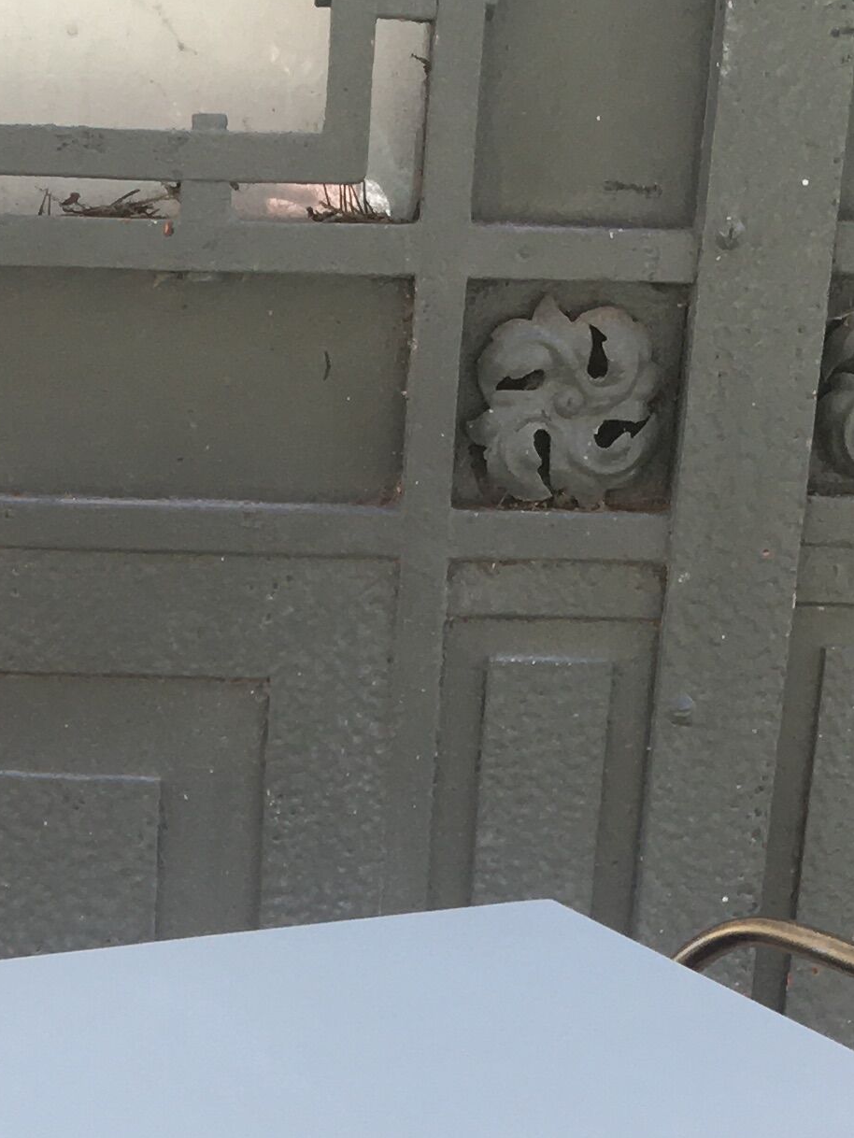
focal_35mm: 96
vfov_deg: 19.3
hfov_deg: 15.2
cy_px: 1341
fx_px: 3157
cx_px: 42
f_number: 2.2
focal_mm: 4.15
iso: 32
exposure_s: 1/100
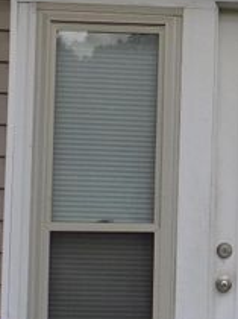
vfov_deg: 18.2
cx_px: 287
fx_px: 992
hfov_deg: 13.3
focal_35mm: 108
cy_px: 144
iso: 80
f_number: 3.4
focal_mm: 6.1
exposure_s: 1/250
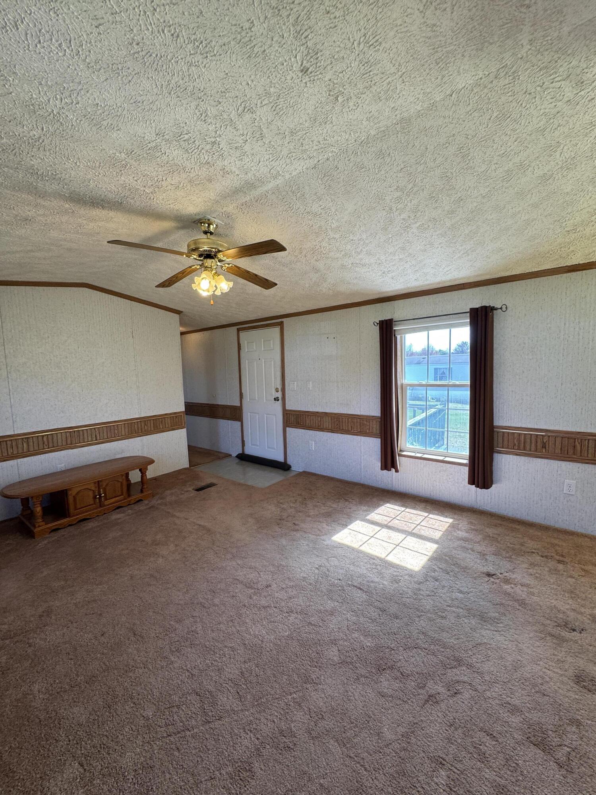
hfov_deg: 85.7
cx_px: 298
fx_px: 321
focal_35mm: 14
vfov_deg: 102.1
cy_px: 398
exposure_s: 1/120
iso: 80
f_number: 2.2
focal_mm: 2.22
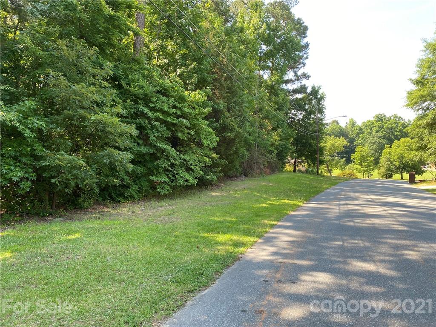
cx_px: 218
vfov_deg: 53.1
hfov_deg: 67.3
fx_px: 327
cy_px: 164
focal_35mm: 26
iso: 32
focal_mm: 4.25
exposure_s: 1/180
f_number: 1.8
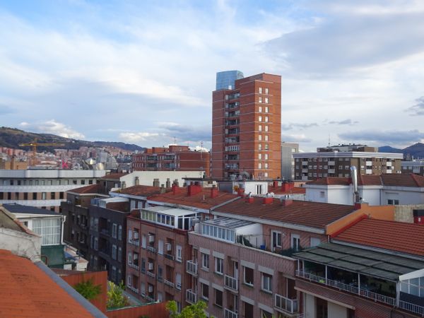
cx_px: 212
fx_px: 416
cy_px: 159
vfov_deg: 41.8
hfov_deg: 54.0
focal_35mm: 34
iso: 80
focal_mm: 5.79
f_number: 4
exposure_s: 1/250
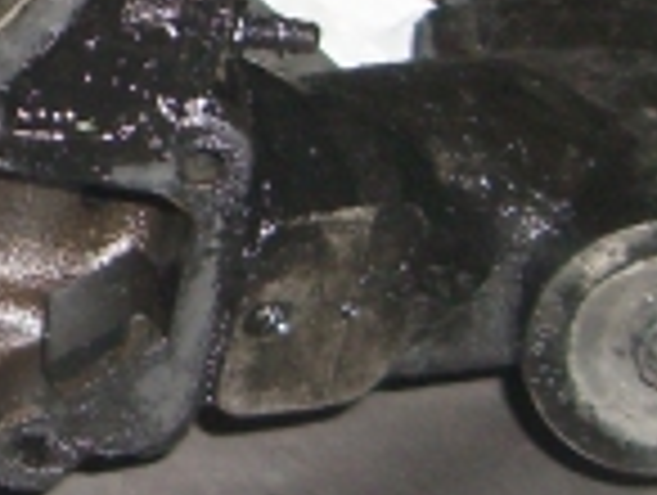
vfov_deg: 9.7
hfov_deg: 12.4
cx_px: -234
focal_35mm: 153
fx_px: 2909
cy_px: 117
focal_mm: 5.8
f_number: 2.6
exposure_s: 1/60
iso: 200
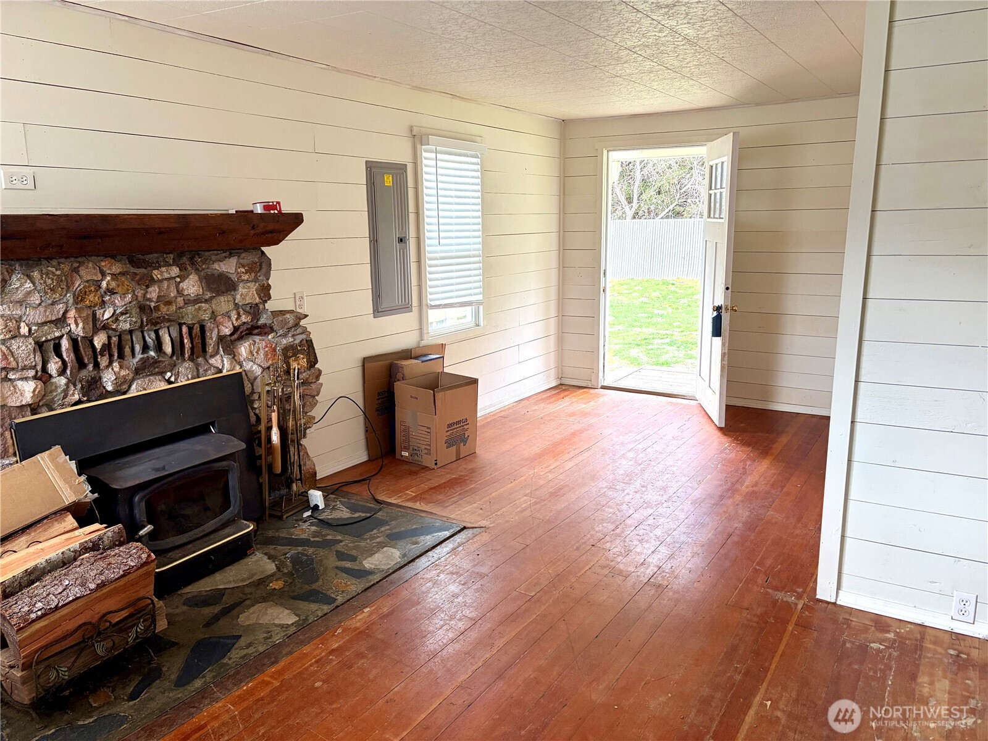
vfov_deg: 53.1
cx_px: 494
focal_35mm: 26
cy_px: 370
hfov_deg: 67.3
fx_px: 742
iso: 100
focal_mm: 5.96
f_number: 1.6
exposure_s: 1/122
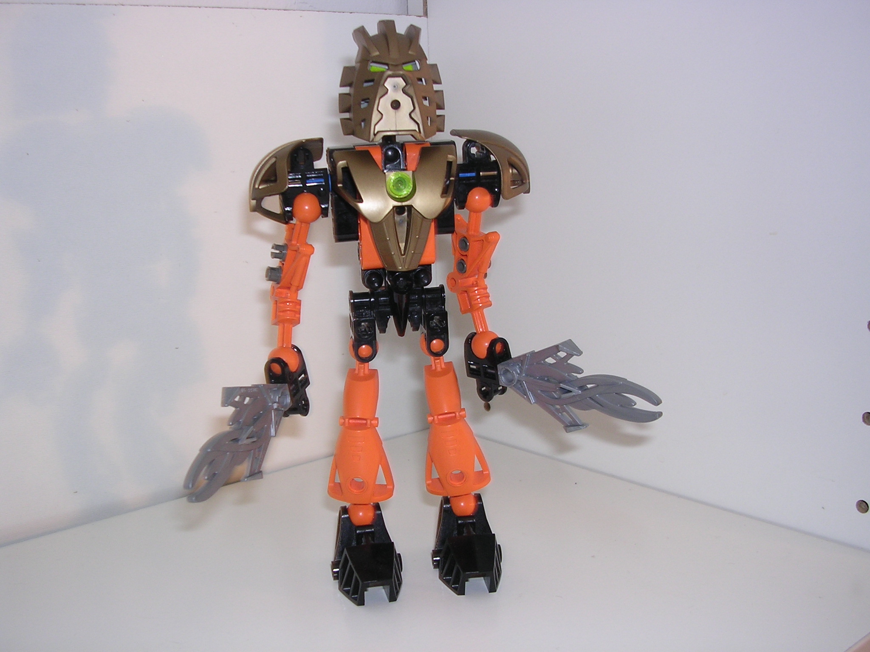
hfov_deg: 49.0
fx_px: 955
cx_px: 435
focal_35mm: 38
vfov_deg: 37.7
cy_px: 326
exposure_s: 1/60.1
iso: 100
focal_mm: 5.8
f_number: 2.8
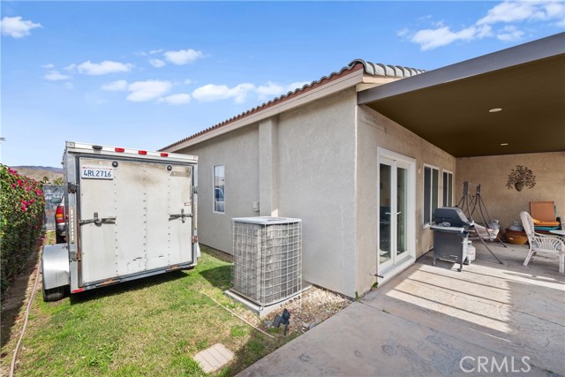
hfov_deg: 104.2
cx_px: 282
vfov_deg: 81.2
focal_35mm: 14
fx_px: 220
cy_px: 188
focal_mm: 14
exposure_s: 1/25
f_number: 8
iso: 80
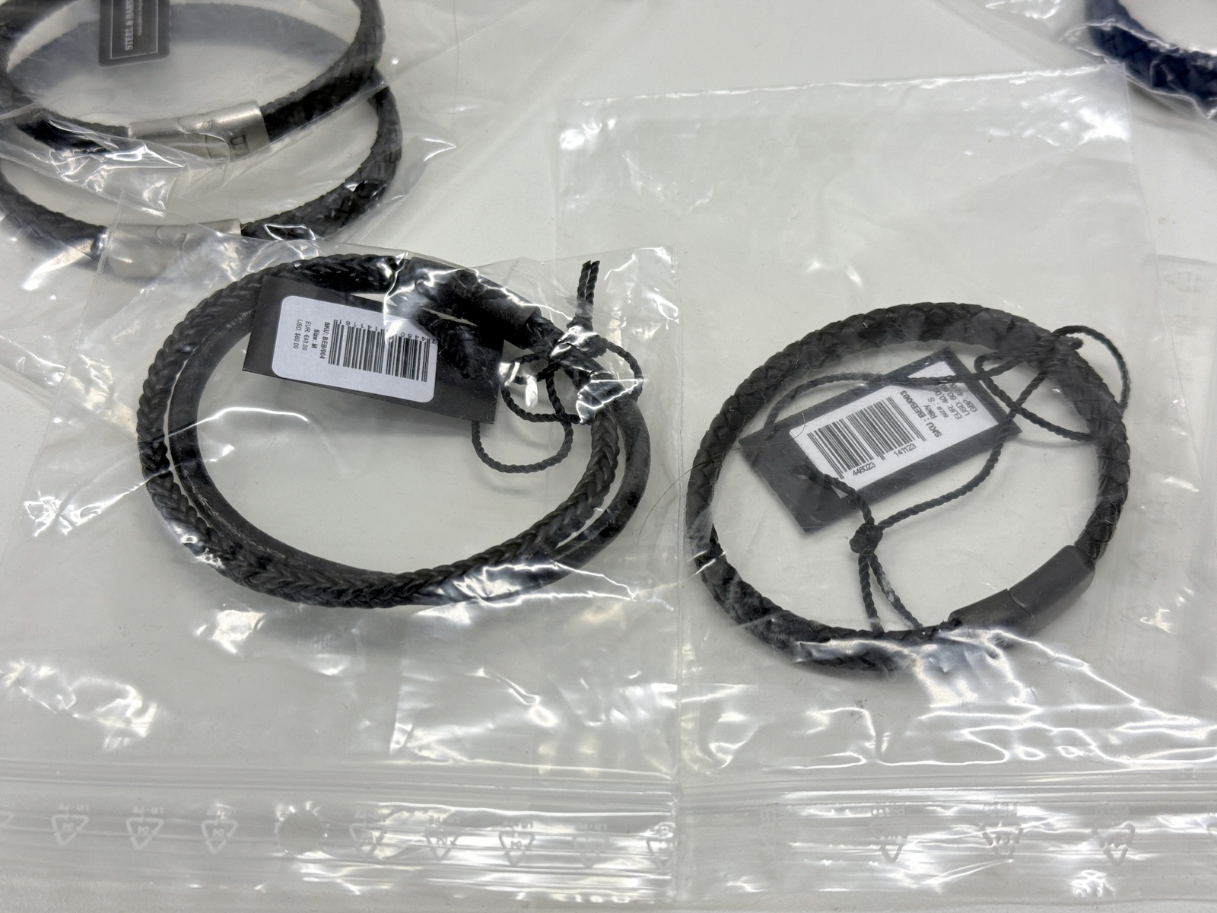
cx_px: 608
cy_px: 456
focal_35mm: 48
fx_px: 1688
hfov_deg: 39.7
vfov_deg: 30.3
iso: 80
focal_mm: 6.76
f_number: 1.78
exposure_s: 1/281
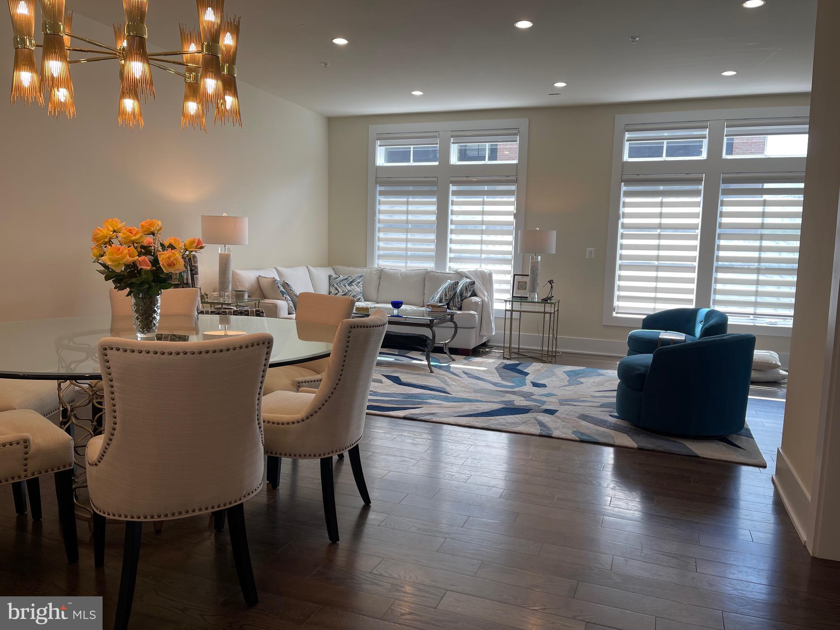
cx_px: 420
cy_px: 315
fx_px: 631
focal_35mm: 26
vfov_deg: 53.1
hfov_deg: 67.3
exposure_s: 1/128
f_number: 1.6
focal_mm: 5.1
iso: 32
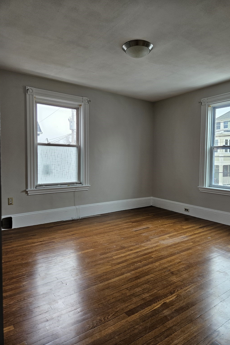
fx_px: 230
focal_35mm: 24
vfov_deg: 73.7
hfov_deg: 53.0
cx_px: 128
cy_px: 173
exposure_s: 1/120
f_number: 1.8
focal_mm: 5.4
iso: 100
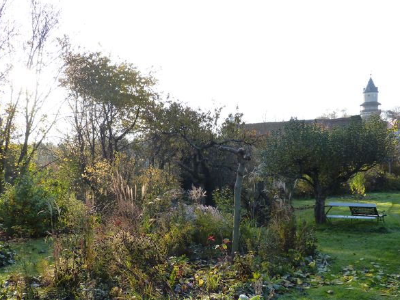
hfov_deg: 45.6
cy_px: 202
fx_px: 474
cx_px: 168
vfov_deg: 34.8
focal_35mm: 41
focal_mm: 5.2
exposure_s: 1/250
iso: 160
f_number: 4
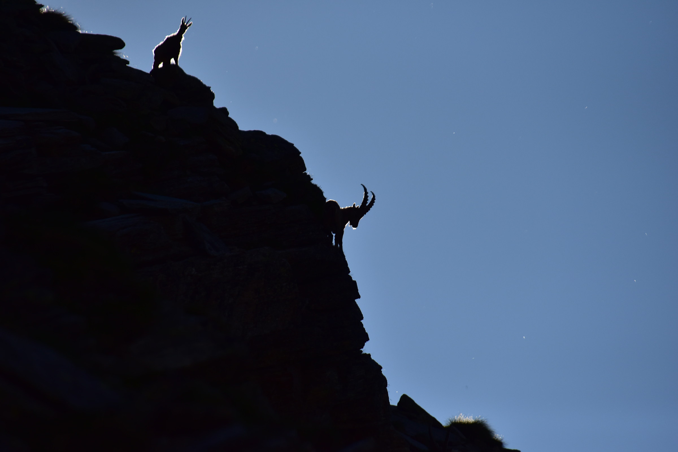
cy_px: 226
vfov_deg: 2.3
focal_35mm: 600
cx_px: 339
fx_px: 11301
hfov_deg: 3.4
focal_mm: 600
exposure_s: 1/8000
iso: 400
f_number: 5.6
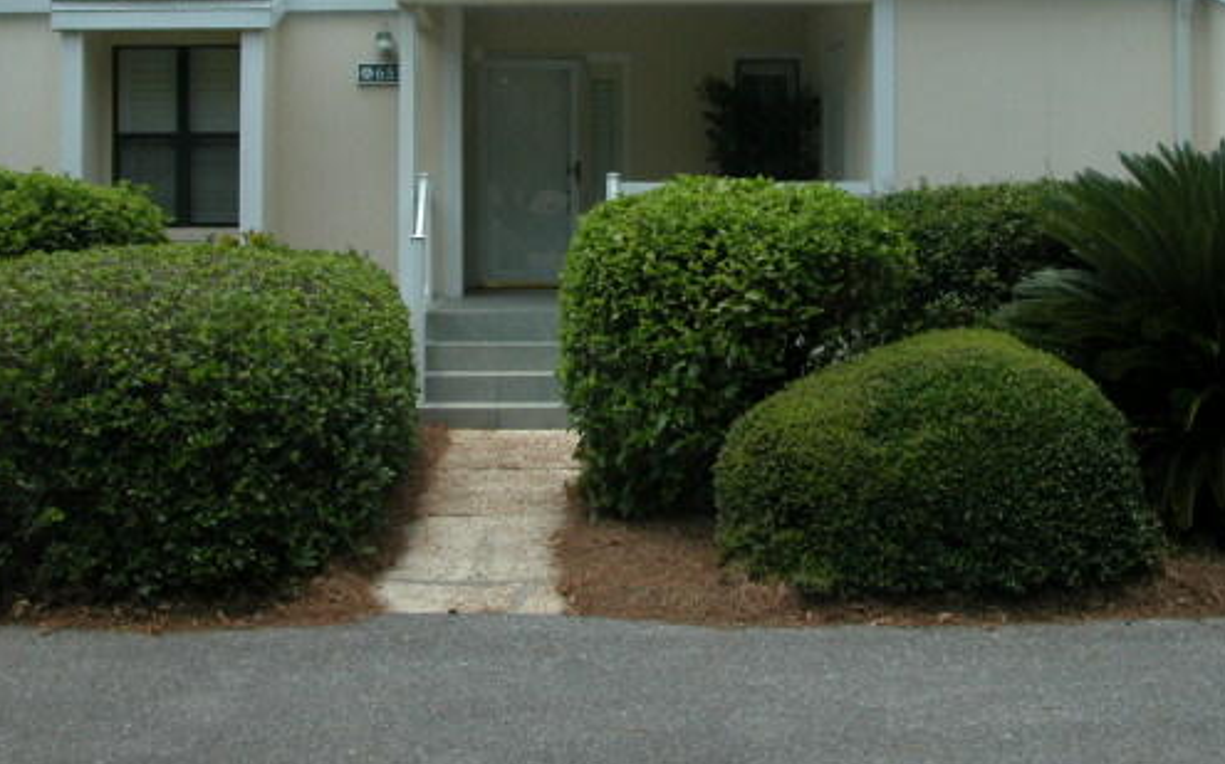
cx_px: 646
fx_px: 1602
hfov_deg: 41.8
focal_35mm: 48
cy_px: 190
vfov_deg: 26.5
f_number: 5.6
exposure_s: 1/266
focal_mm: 8.9
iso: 100
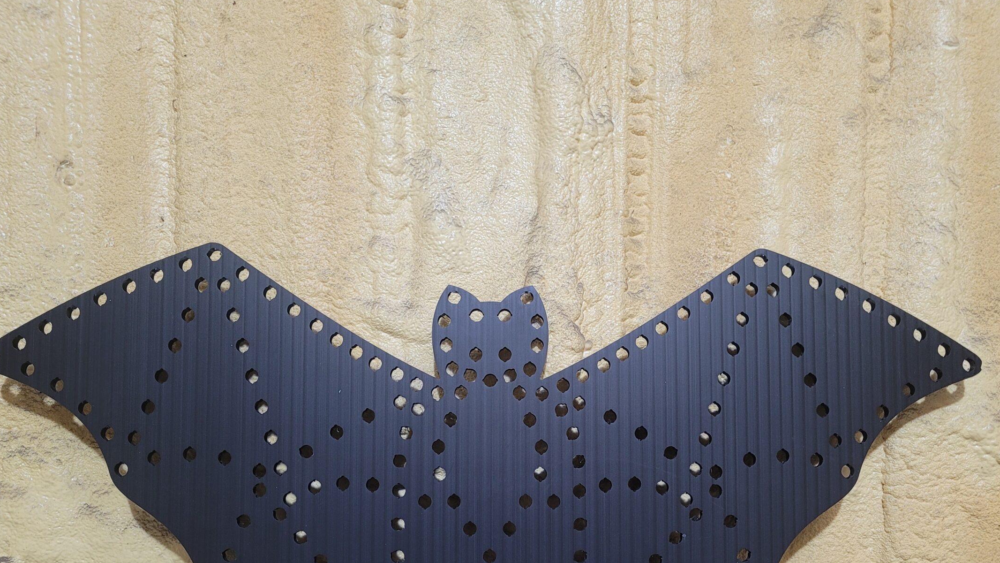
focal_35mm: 34
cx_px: 535
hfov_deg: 58.0
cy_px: 438
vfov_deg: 33.8
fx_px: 902
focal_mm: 5.4
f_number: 1.8
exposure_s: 1/40
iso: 250
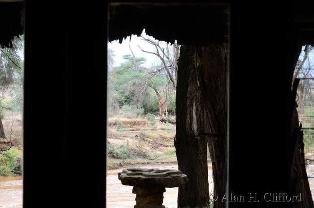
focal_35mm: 120
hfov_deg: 17.1
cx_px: 157
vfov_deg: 11.4
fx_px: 1044
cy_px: 104
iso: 400
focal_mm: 80
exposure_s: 1/30
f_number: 16
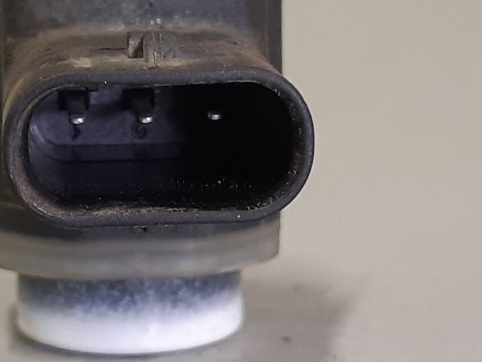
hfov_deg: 42.3
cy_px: 179
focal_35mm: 44
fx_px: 613
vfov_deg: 32.9
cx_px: 155
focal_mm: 3.93
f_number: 1.7
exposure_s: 1/50
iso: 125
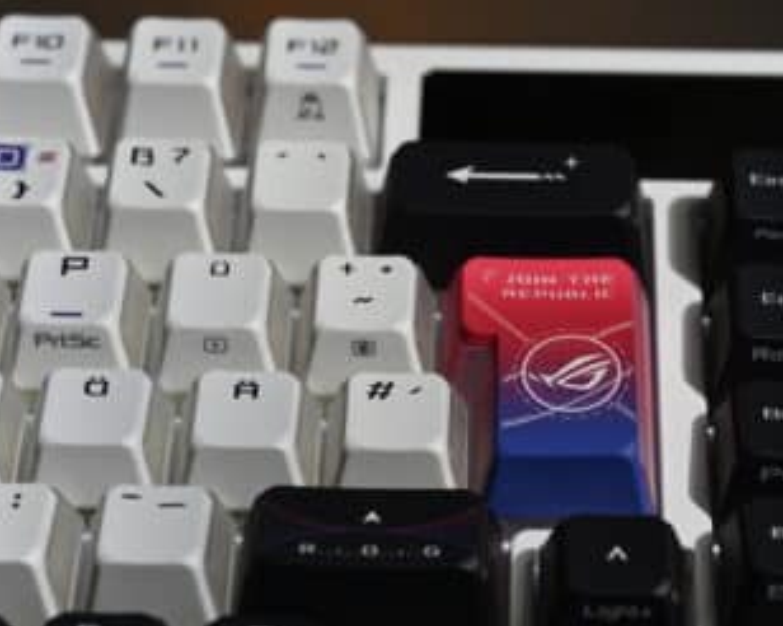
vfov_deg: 14.4
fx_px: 2478
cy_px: 326
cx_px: 475
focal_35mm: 107
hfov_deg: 17.9
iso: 400
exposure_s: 1/100
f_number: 10
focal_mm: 90
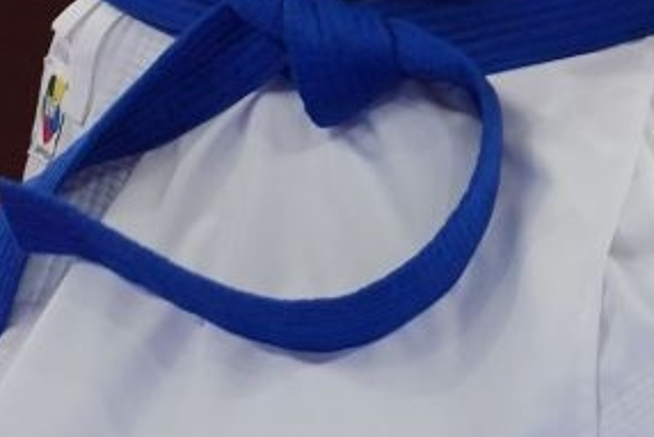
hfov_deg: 1.1
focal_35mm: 1811
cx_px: 1244
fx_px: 32915
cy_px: -620
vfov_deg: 0.8
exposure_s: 1/1000
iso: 500
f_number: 2.8
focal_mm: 192
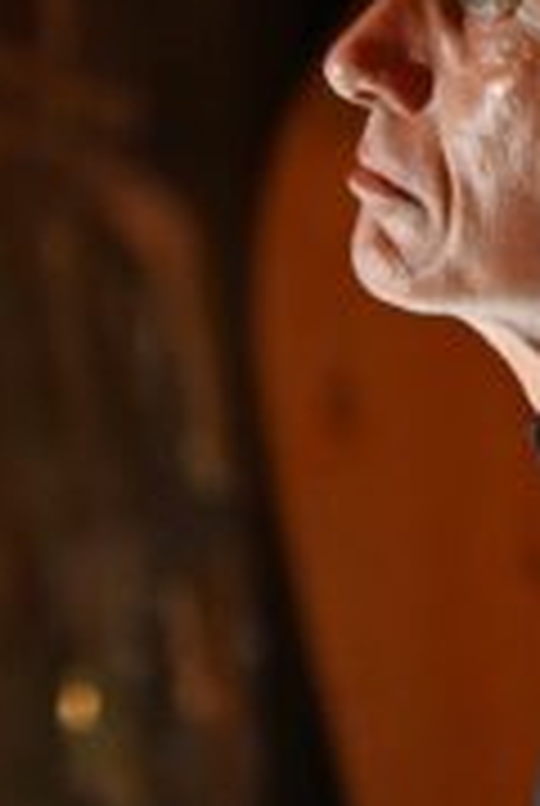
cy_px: 279
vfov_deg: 3.5
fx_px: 13313
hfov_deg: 2.3
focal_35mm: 594
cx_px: 680
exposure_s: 1/60
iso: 3200
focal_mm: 102
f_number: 2.8
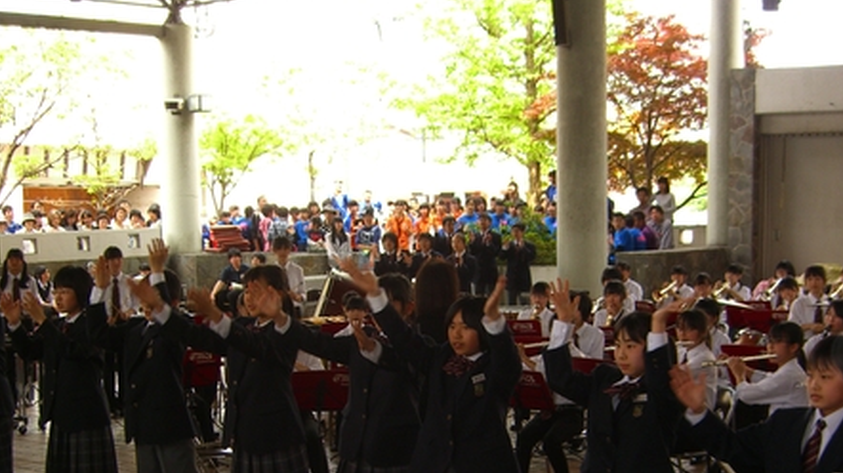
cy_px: 431
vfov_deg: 19.6
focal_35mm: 60
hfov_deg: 34.9
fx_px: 1340
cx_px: 404
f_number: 2.8
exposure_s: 1/60
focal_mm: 7.9
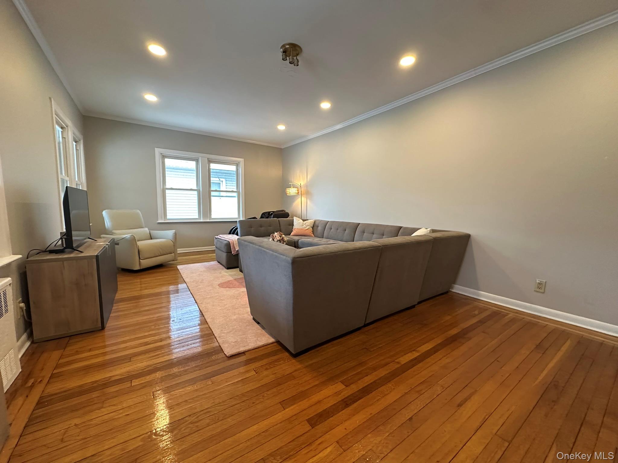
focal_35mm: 14
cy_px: 232
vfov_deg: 85.7
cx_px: 309
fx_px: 250
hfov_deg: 102.1
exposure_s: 1/60
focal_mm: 2.22
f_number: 2.2
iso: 640
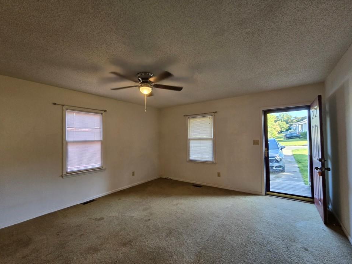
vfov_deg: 85.7
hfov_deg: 102.0
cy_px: 134
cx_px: 171
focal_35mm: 14
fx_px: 142
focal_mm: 2.2
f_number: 2.2
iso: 200
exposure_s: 1/60
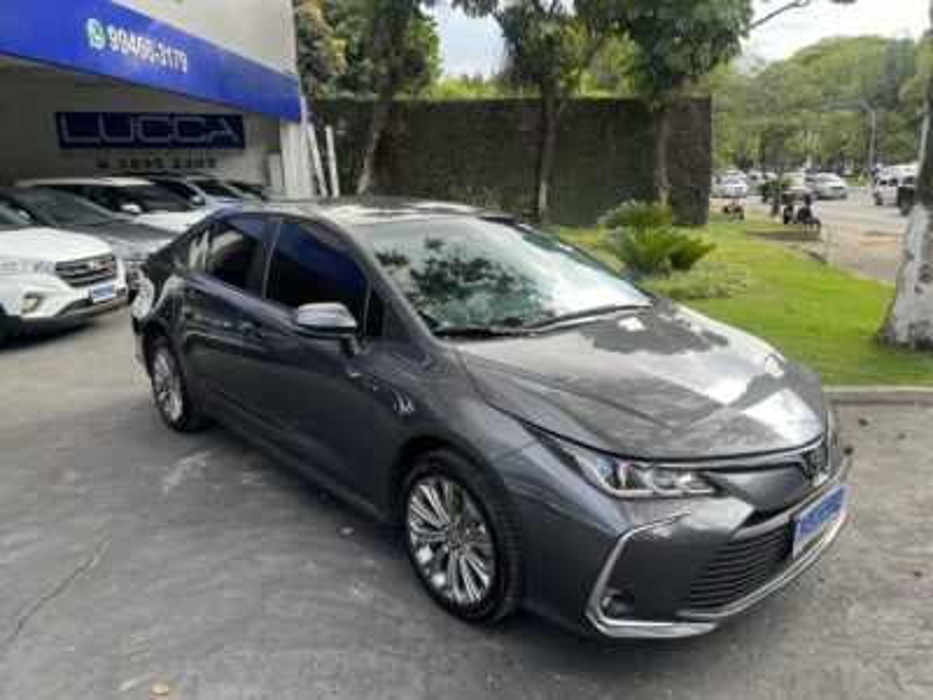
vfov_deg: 53.1
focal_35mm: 26
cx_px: 466
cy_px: 350
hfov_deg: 67.3
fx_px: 701
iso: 40
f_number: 1.5
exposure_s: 1/210
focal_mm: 5.7
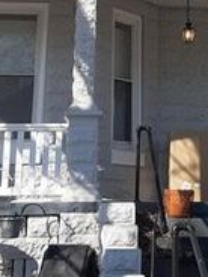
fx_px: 753
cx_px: 175
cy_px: 8
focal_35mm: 94
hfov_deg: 15.6
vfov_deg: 20.3
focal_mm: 3.93
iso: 40
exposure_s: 1/2160
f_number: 1.7
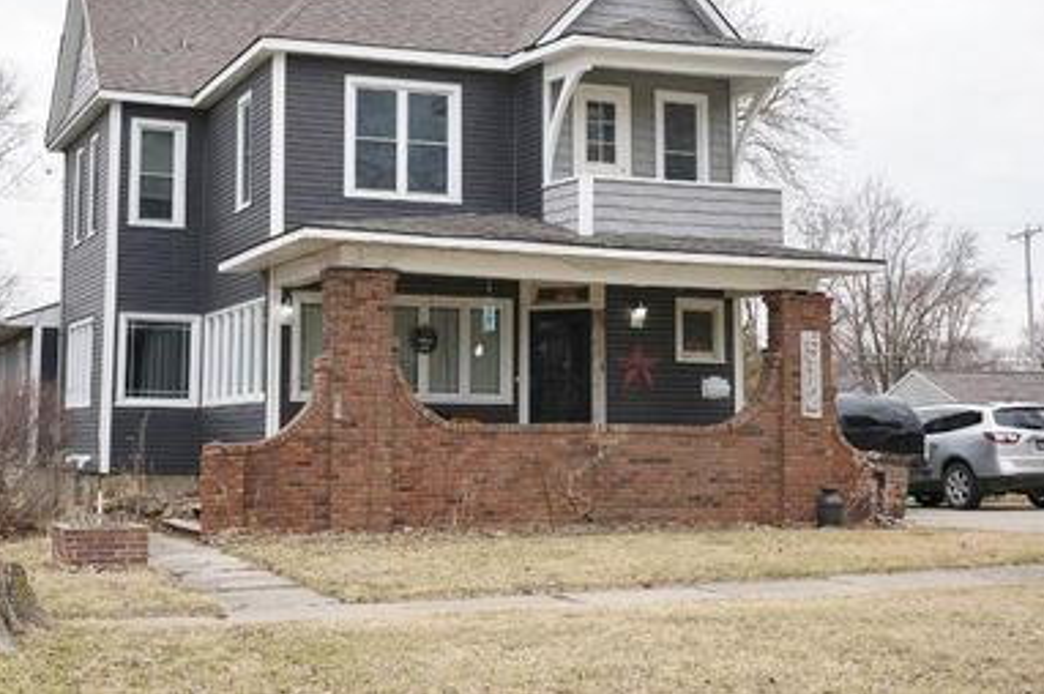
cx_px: 437
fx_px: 1594
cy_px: 245
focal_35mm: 55
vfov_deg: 24.5
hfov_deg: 36.2
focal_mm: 42
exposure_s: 1/100
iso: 100
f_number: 7.1
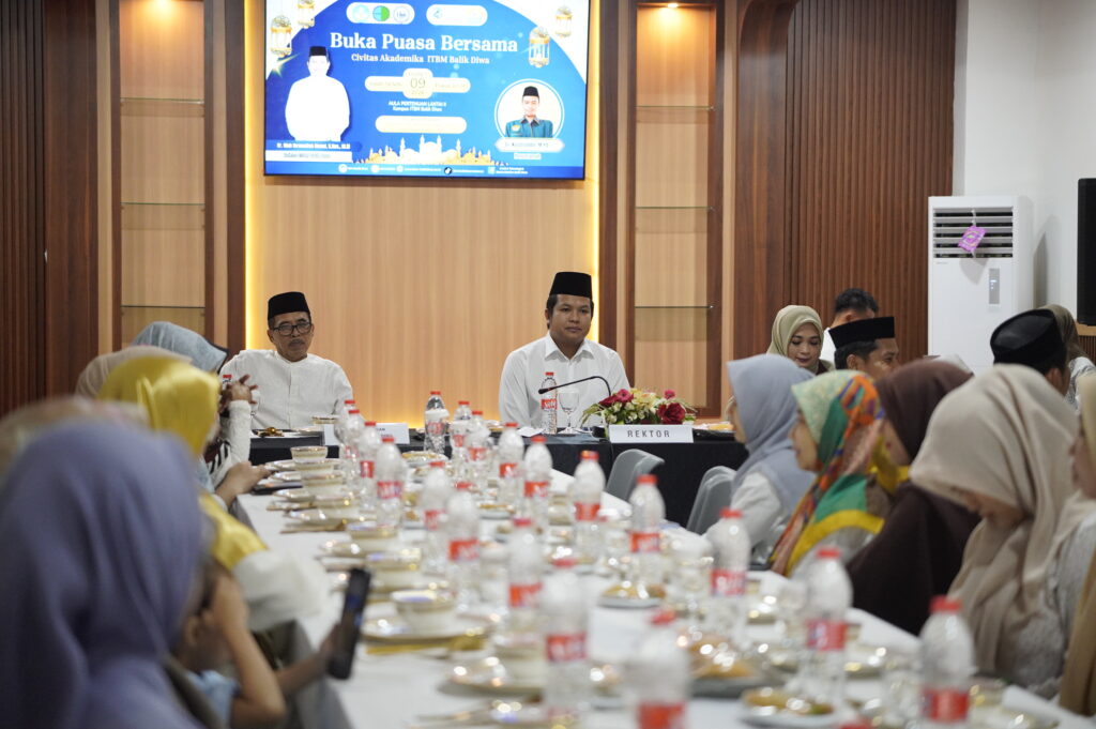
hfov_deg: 24.2
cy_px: 364
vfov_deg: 16.2
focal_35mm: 84
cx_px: 548
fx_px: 2555
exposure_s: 1/250
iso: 1600
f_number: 2
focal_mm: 56
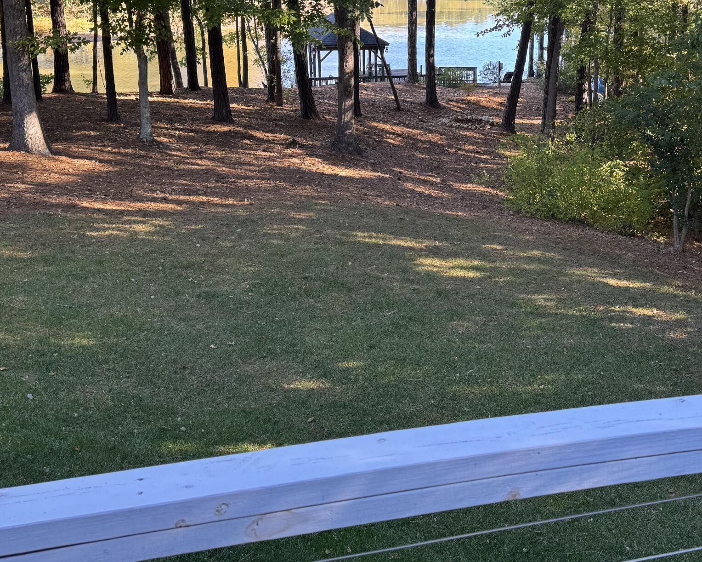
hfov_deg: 39.6
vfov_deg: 32.4
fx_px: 956
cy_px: 180
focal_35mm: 46
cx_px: 494
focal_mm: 6.76
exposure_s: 1/121
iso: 80
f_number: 1.78
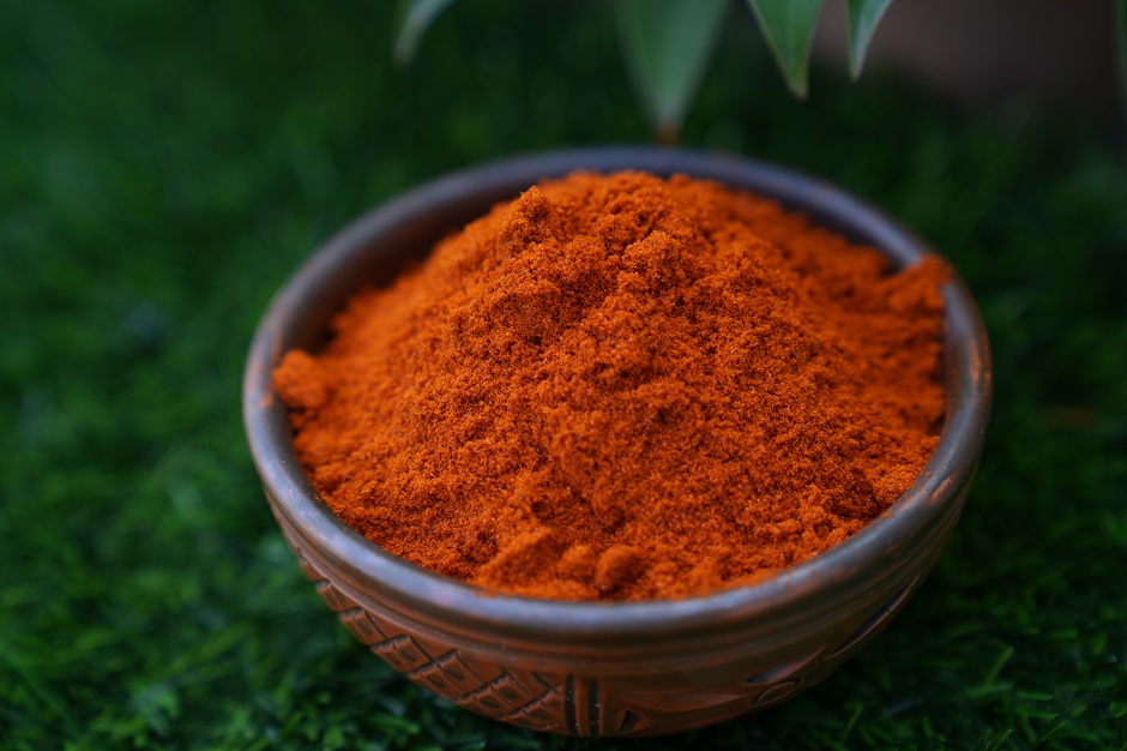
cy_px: 376
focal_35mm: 70
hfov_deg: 28.9
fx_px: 2191
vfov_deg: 19.4
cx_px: 564
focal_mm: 70
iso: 100
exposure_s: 1/125
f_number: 3.2
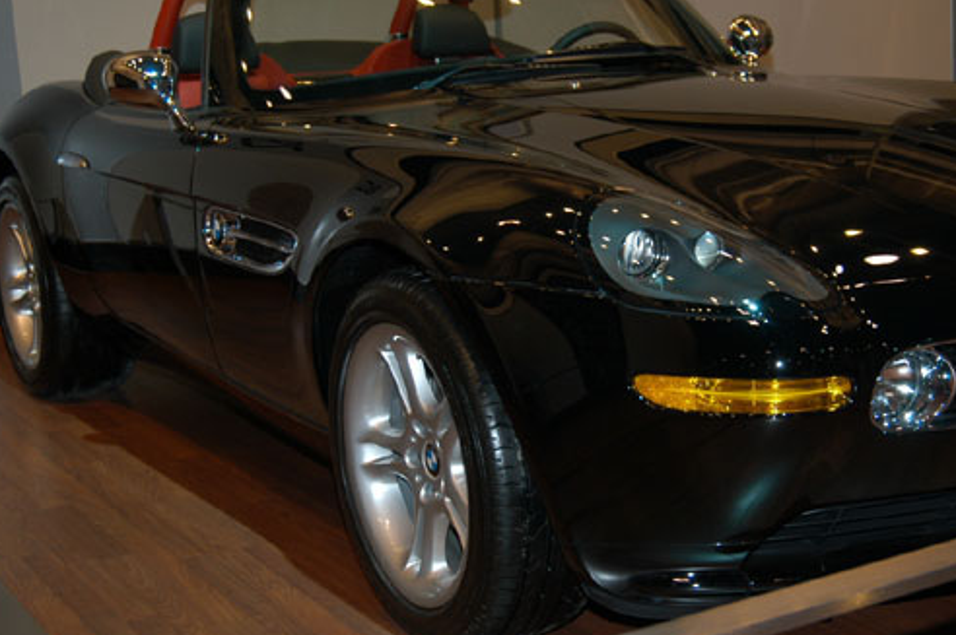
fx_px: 1751
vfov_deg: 20.6
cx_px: 644
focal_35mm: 66
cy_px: 309
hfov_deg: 30.3
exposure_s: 1/60
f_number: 5
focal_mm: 32
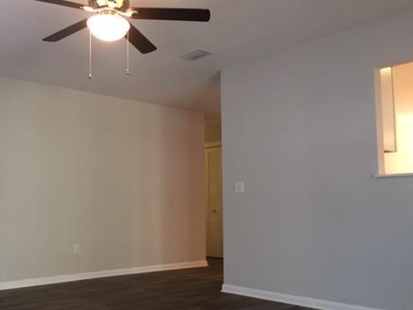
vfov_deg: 36.8
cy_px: 163
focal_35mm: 39
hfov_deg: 47.6
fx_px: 465
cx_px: 163
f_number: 2.2
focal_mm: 4.15
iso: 125
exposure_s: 1/30
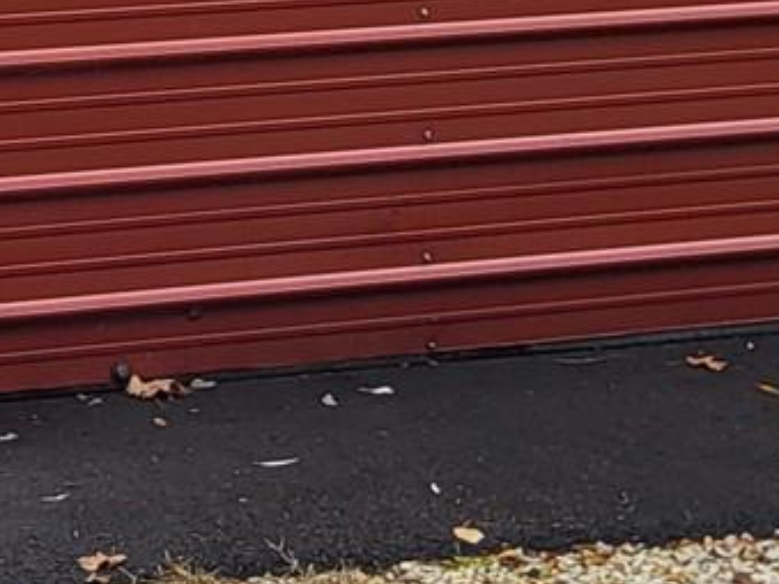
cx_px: -331
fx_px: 3532
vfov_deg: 9.1
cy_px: -382
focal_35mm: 157
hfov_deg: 12.1
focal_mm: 5.4
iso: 40
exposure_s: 1/181
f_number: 1.8
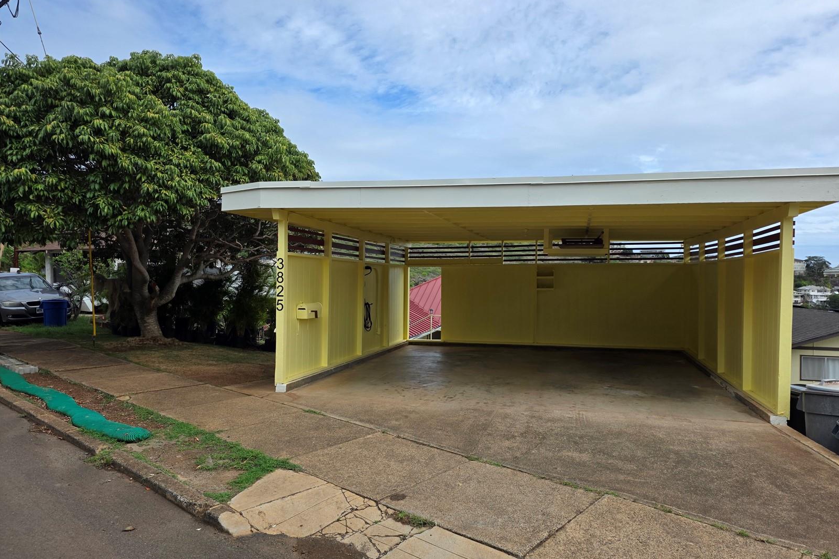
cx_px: 420
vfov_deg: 53.1
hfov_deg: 73.7
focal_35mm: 24
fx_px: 559
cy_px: 296
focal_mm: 6.25
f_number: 1.7
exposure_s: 1/5153
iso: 80
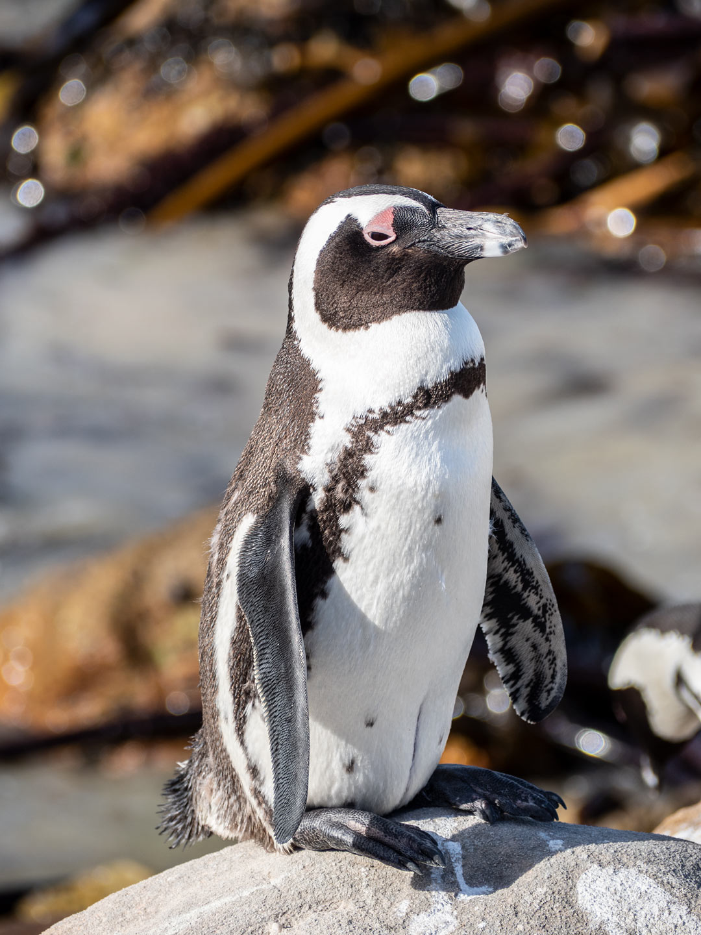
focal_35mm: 300
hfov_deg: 5.0
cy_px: 468
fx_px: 8100
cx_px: 350
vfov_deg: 6.6
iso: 200
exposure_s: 1/400
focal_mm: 150
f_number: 6.3
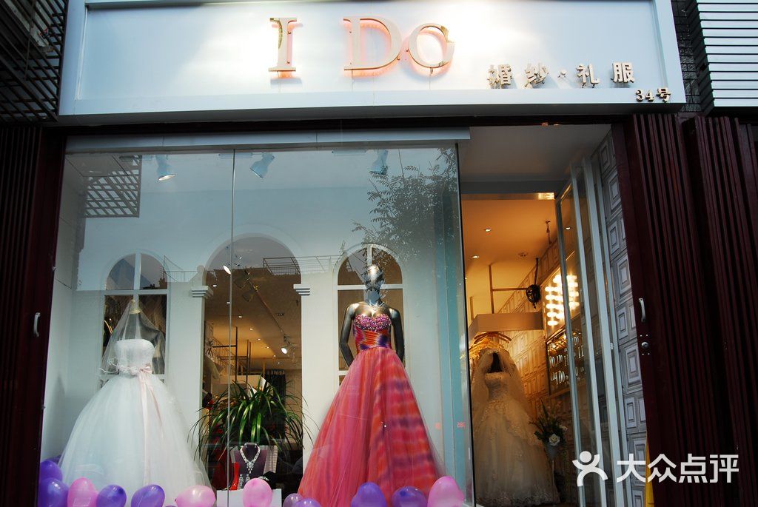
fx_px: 759
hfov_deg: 53.1
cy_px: 254
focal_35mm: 36
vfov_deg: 37.0
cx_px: 379
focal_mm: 24
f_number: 3.2
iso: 100
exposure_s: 1/60
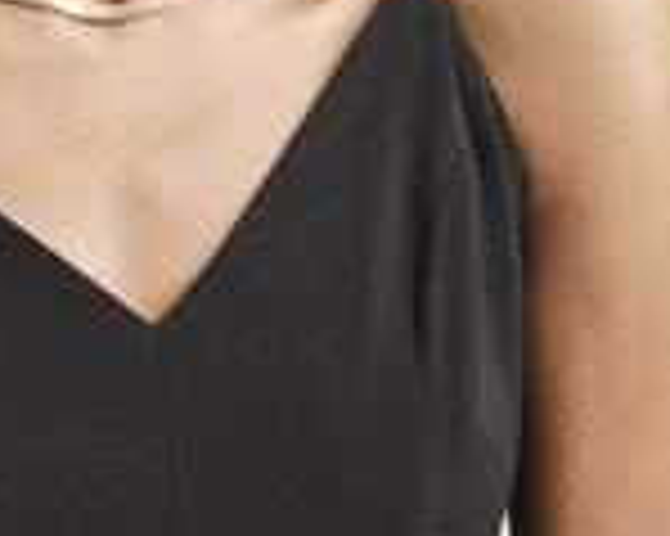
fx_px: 4498
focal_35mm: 227
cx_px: -414
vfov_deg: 6.7
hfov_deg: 8.3
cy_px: -347
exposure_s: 1/125
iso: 400
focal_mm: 78
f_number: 22
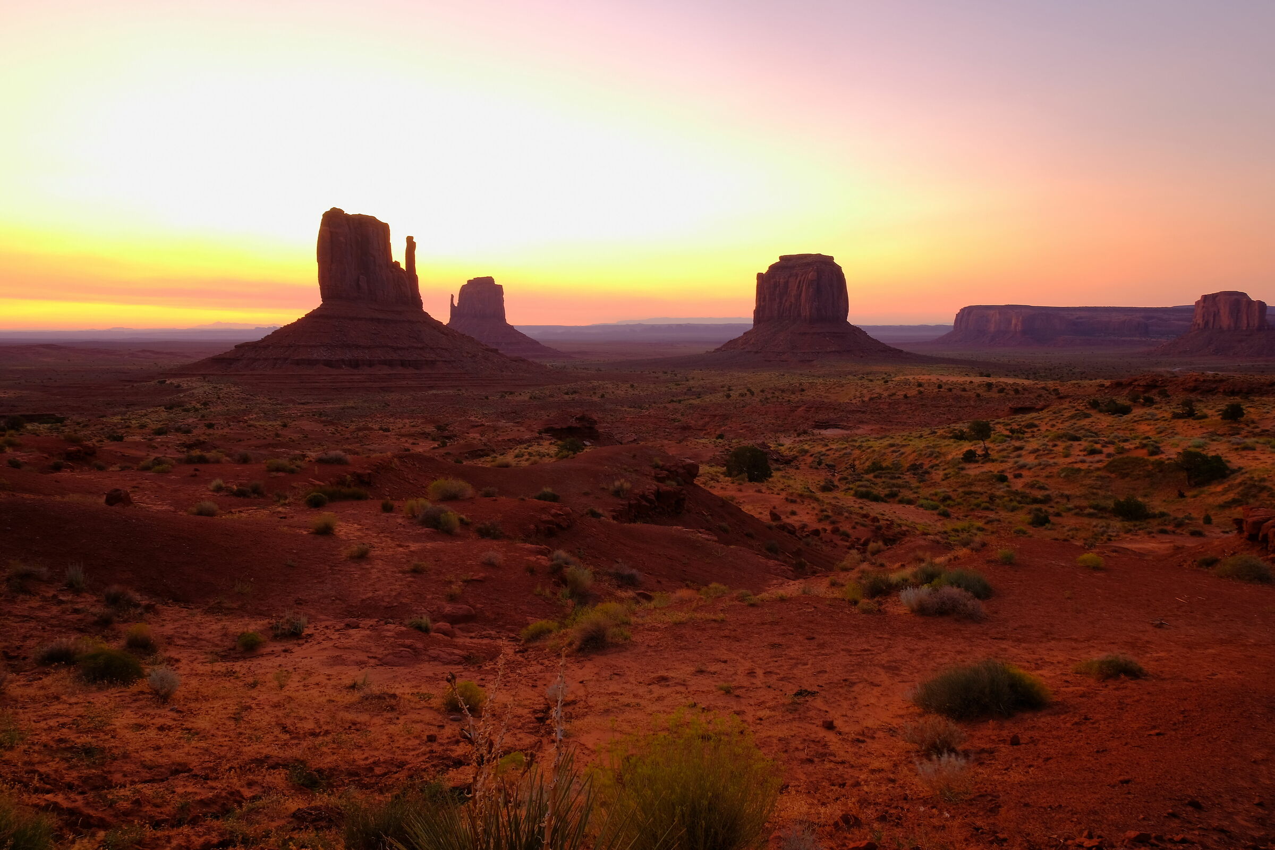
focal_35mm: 24
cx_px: 638
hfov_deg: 73.7
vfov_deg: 53.1
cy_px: 425
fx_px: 850
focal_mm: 16
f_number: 11
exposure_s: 1.5
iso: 200
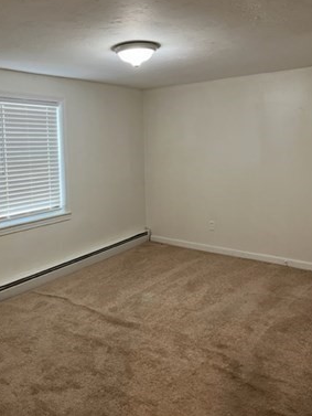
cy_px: 181
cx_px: 144
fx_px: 372
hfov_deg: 45.4
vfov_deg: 58.1
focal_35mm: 31
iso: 160
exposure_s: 1/60
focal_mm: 5.1
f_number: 1.6
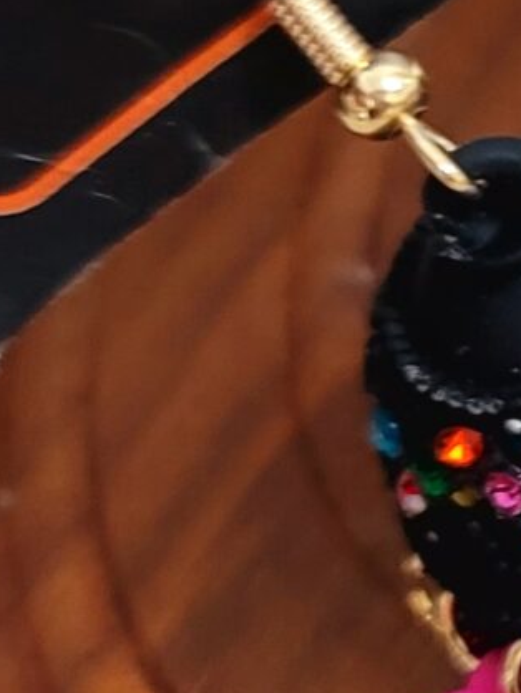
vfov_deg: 12.9
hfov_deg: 9.1
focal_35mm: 153
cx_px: 1070
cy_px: 338
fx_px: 3067
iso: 320
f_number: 1.8
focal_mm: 7
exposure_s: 1/40
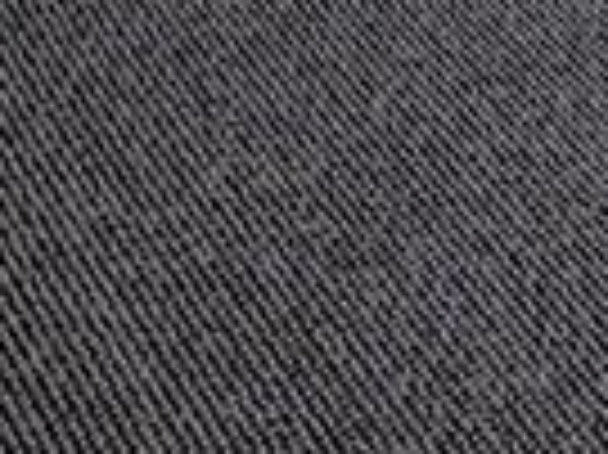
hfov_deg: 14.8
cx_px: 1252
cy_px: -1178
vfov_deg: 8.9
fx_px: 1860
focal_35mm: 106
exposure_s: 1/99
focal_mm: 2.22
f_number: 2.2
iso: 200
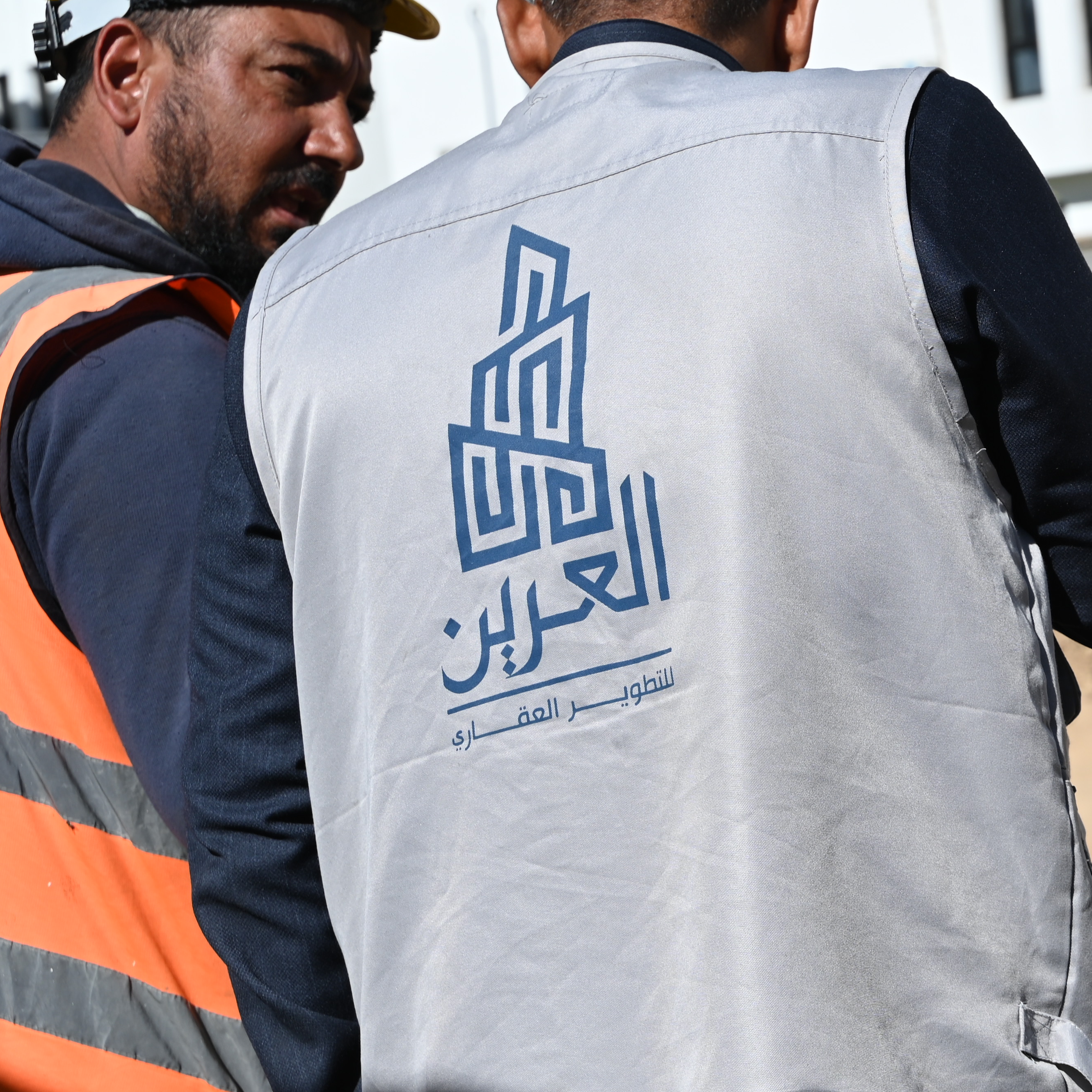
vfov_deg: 15.8
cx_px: 1236
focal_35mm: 110
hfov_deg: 15.4
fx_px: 3926
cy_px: 566
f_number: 8
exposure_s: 1/500
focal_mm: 57
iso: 100
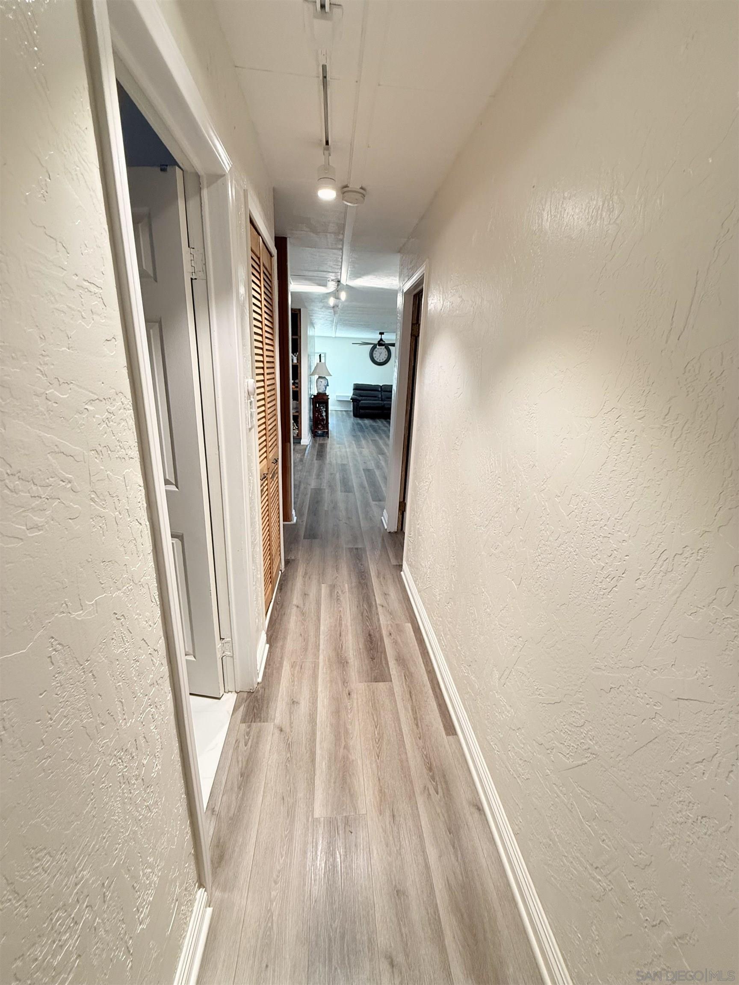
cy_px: 492
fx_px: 399
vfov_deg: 102.1
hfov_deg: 85.7
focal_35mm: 14
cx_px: 370
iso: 200
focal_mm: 2.22
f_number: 2.2
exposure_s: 1/120
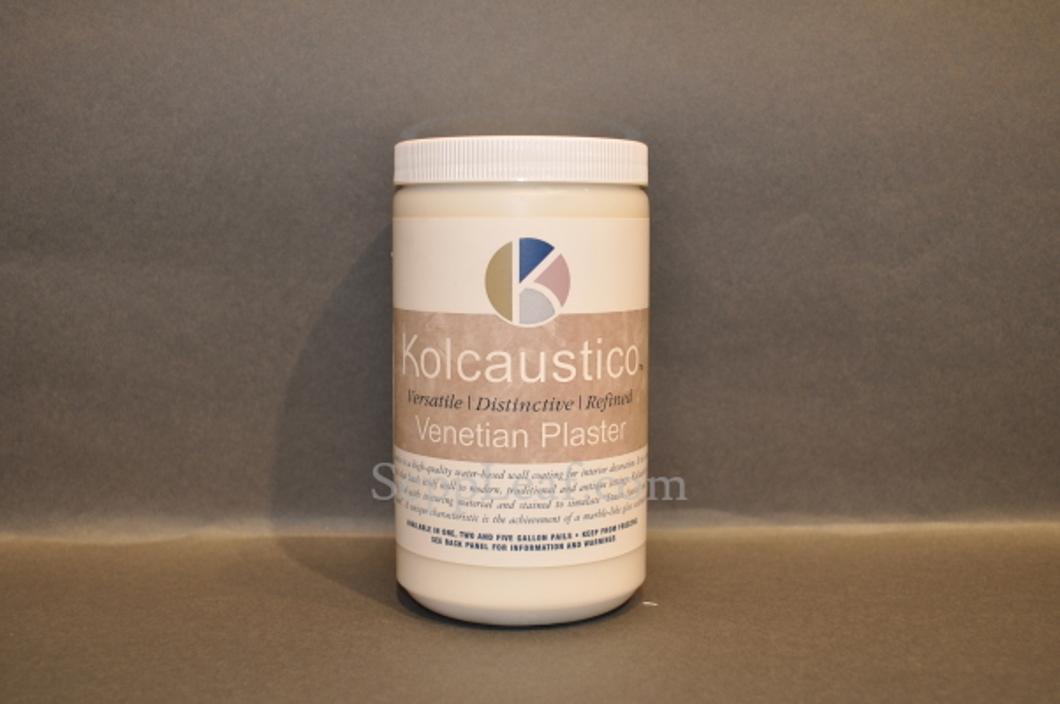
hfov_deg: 45.0
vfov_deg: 30.8
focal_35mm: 44
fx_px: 1279
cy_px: 352
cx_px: 530
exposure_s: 1/40
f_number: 5.6
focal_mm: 29
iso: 200
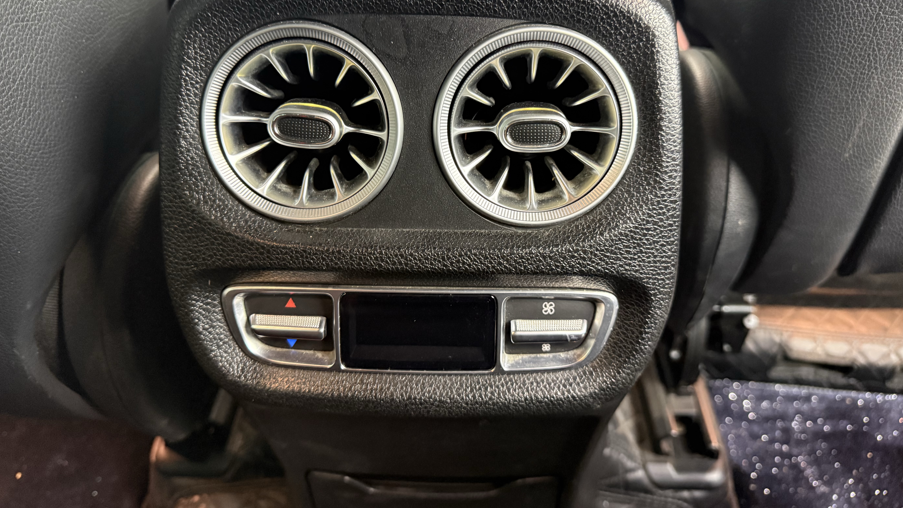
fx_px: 646
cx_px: 454
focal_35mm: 27
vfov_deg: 42.5
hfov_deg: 69.9
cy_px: 184
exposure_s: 1/50
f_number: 1.78
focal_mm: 6.76
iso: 800
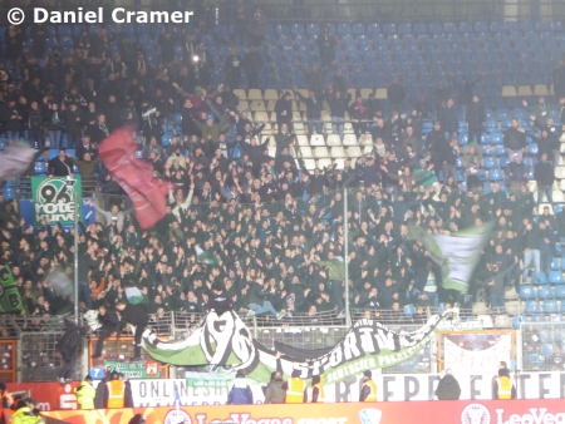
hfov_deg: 7.9
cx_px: 282
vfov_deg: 6.0
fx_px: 4083
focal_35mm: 250
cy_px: 212
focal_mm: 44.8
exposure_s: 1/10
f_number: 5.6
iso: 400
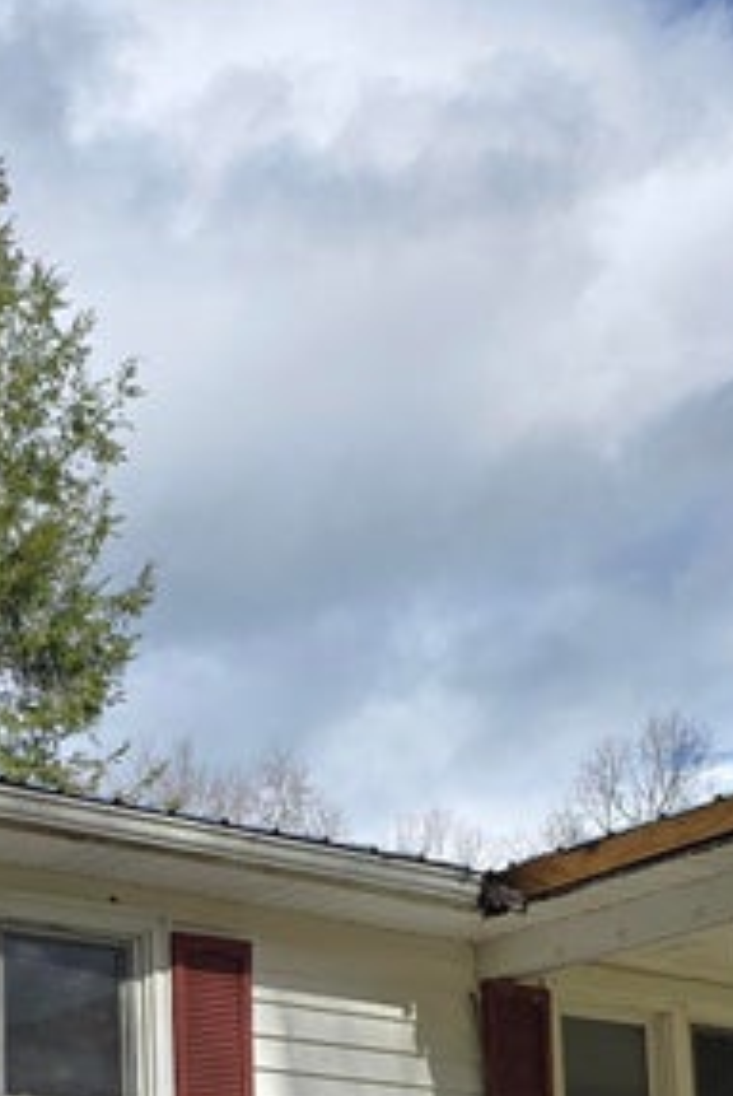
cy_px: 1115
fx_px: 2163
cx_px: -32
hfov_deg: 18.6
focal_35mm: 71
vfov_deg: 26.8
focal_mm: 6.3
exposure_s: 1/876
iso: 12
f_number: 1.7
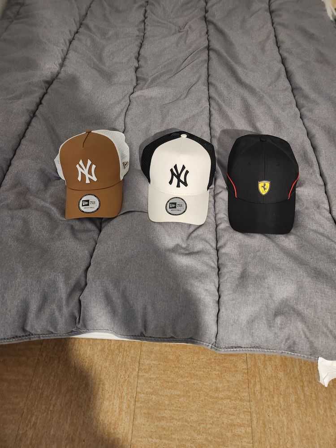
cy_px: 224
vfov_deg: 71.6
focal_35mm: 24
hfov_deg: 56.8
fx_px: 311
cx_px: 168
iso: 640
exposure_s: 1/25
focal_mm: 5
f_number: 1.8
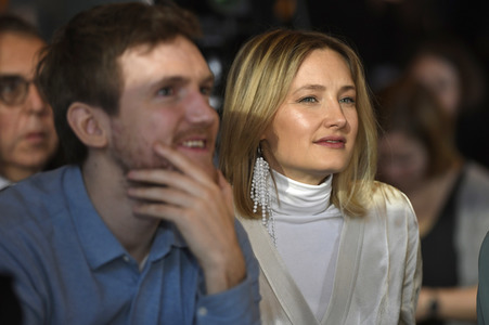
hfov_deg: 10.3
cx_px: 244
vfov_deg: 6.9
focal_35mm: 200
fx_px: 2715
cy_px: 162
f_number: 2.8
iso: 1250
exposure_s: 1/640
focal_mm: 200
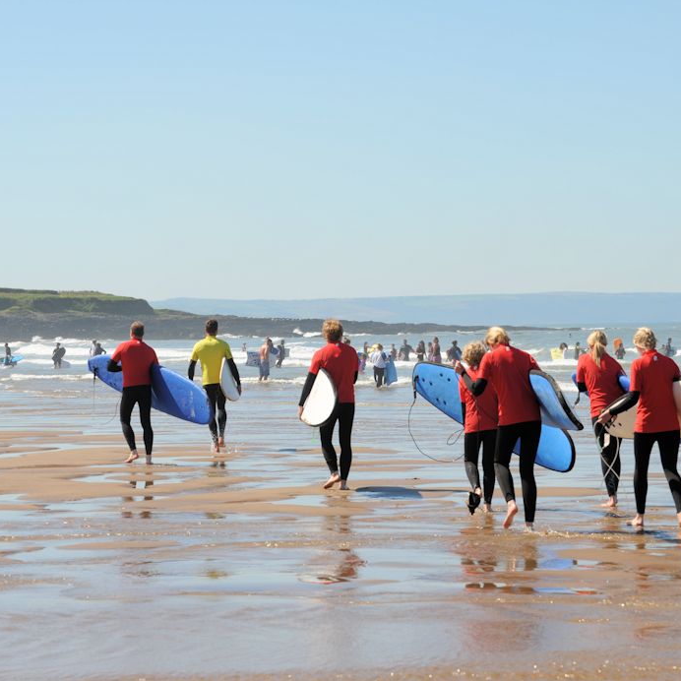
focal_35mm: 135
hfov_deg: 12.9
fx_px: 3005
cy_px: 340
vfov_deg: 12.9
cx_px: 433
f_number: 9
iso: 200
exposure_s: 1/500
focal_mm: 105
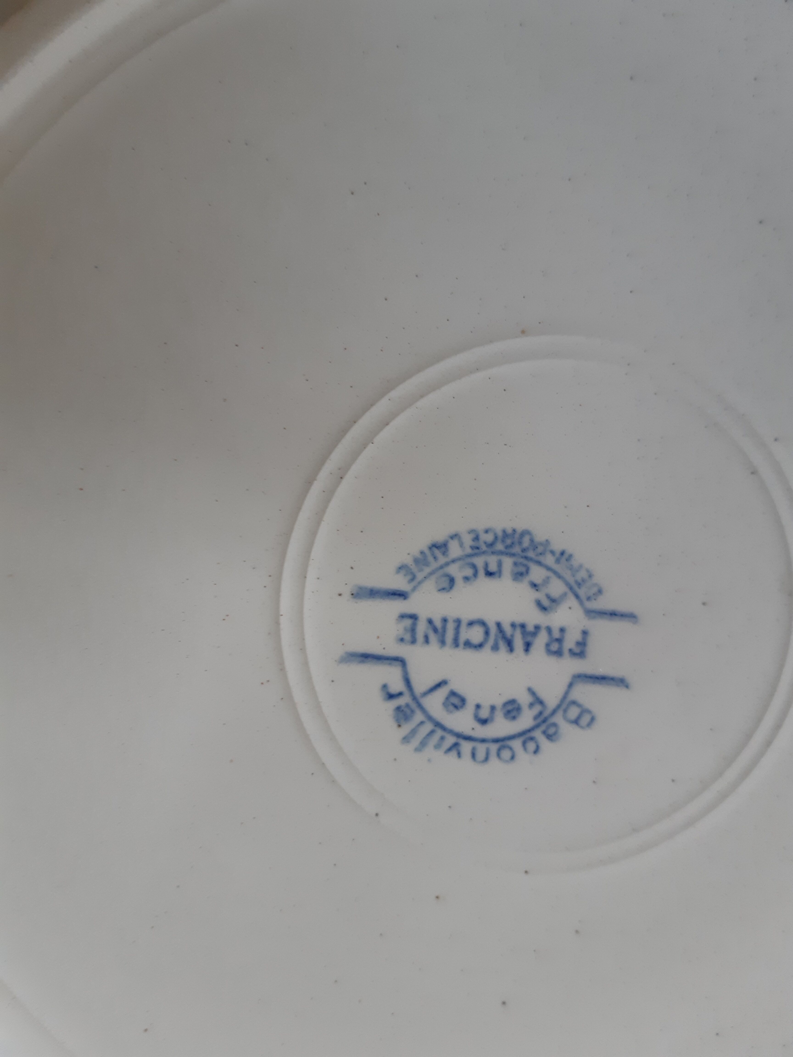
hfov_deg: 53.1
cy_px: 528
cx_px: 396
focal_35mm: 26
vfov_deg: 67.3
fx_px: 794
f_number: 1.7
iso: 125
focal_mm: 3.92
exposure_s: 1/60
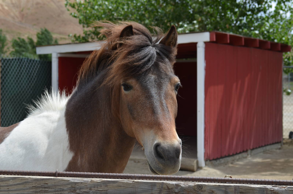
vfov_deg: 20.1
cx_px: 146
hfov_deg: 29.9
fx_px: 548
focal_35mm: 68
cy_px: 97
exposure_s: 1/250
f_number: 8
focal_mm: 45
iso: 100
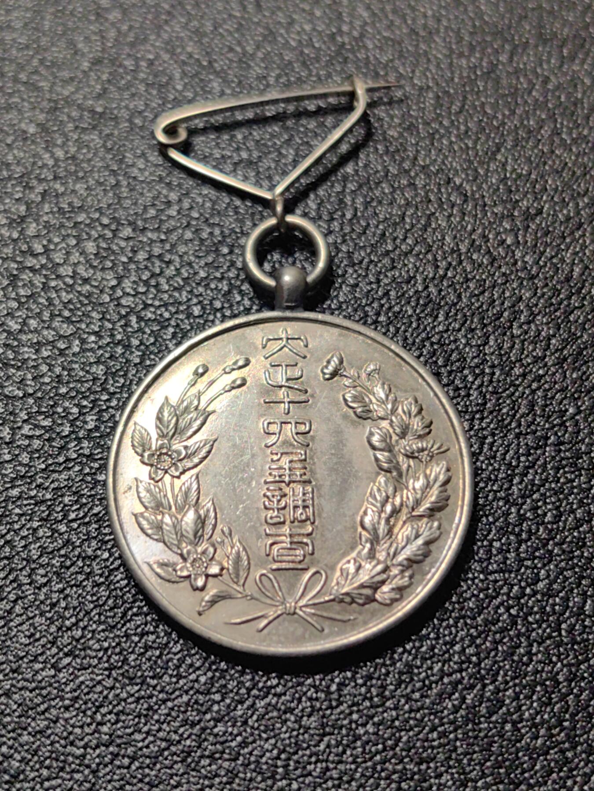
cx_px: 297
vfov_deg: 30.7
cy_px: 396
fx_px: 1441
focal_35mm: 63
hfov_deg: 23.3
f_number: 1.4
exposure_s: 1/288
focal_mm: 5.75
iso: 50
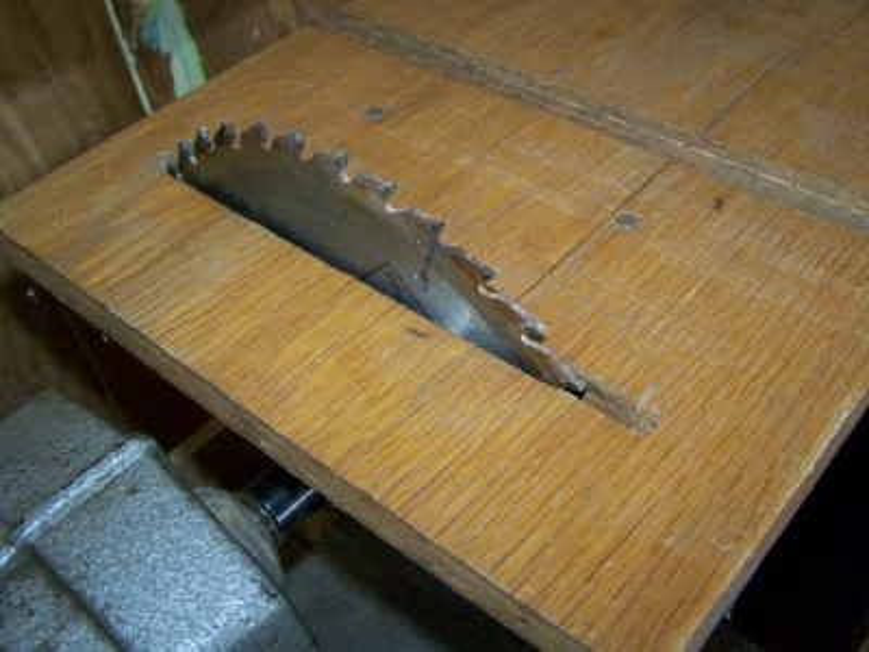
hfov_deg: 49.0
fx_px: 954
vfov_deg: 37.7
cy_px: 326
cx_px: 434
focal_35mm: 38
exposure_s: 1/40
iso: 400
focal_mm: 6.3
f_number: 2.8
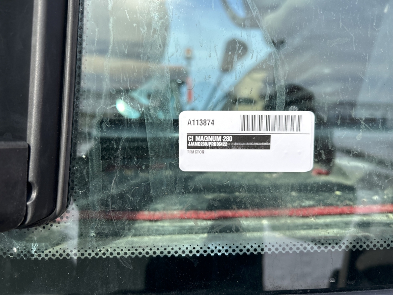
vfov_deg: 53.1
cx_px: 196
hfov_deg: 67.3
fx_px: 295
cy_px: 148
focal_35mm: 26
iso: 50
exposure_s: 1/2252
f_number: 1.5
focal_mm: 5.7
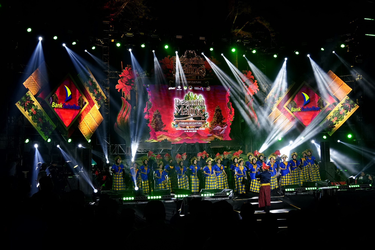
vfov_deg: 36.9
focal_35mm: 36
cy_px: 125
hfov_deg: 53.1
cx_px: 188
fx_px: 375
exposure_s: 1/160
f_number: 4
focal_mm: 24
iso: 1600
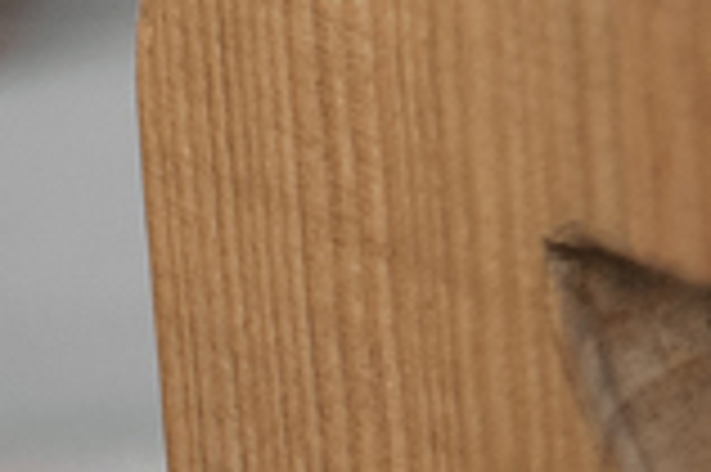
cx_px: 2268
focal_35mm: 266
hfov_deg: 6.8
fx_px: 5248
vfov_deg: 5.0
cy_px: -539
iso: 400
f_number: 2.8
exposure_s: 1/200
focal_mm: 35
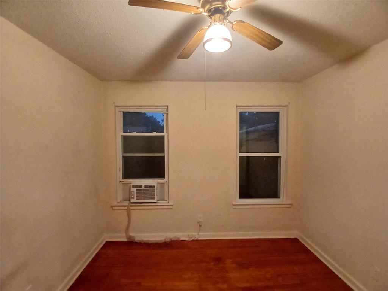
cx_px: 194
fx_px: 191
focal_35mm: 17
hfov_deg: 91.0
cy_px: 146
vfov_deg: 74.7
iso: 320
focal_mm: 1.4
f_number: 2.2
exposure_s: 1/30
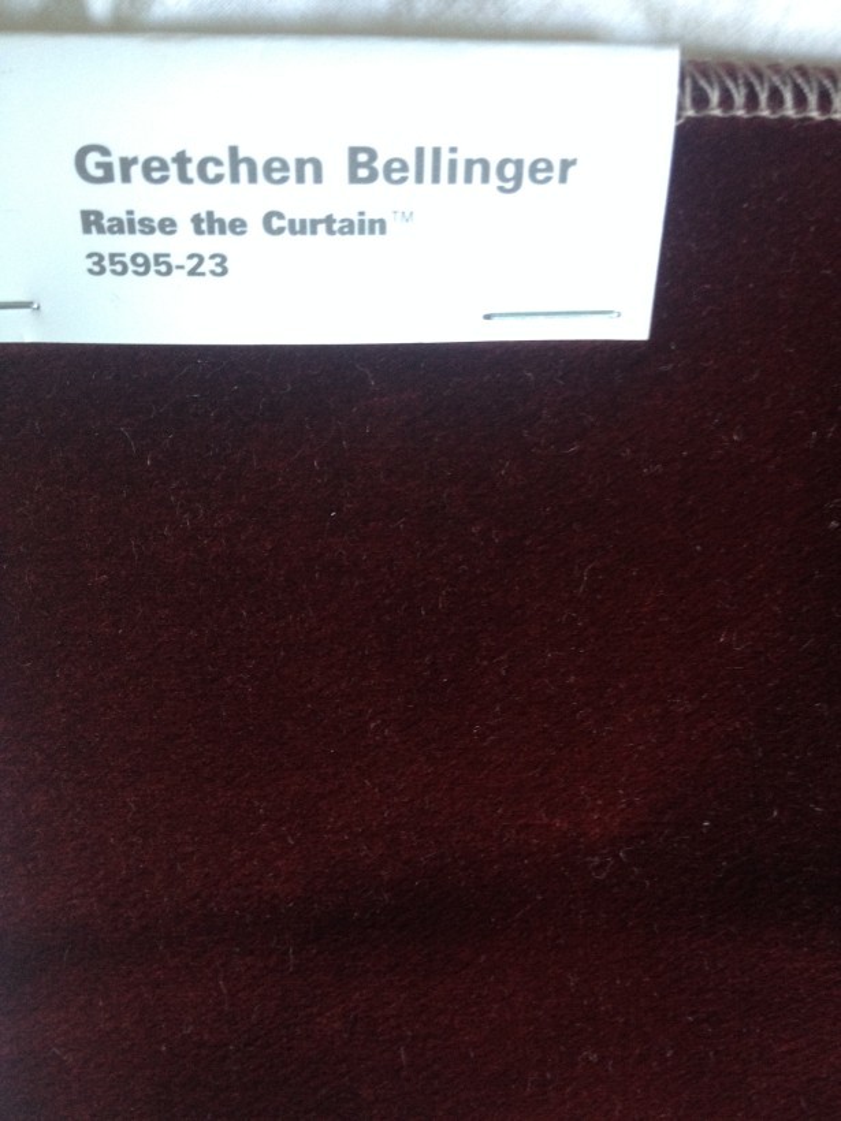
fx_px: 1134
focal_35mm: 35
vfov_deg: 52.6
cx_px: 420
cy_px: 560
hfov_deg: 40.7
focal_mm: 4.28
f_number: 2.4
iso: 160
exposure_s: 1/20
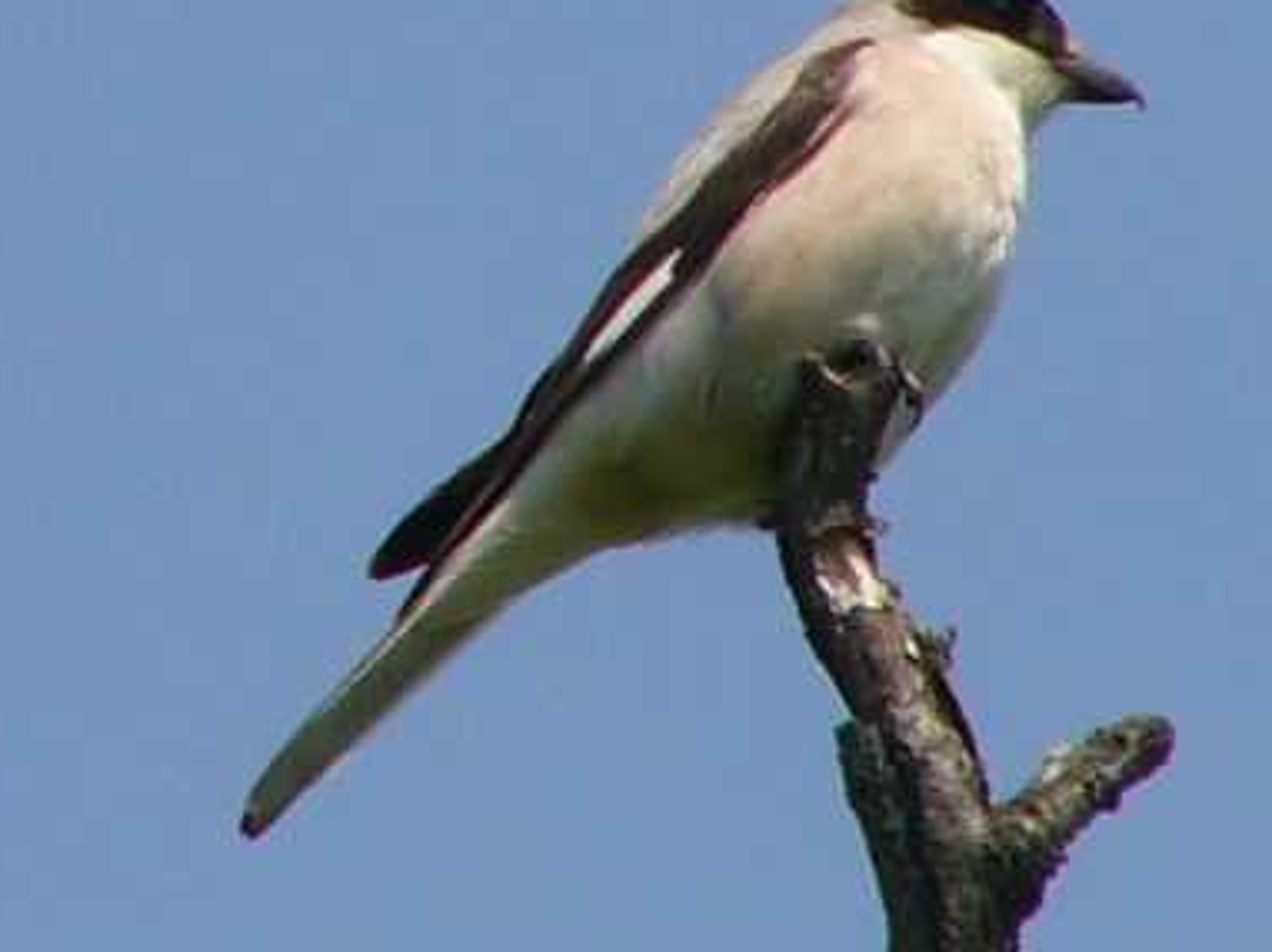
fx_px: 19941
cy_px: 406
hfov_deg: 3.7
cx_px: 696
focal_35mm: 543
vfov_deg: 2.7
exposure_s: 1/640
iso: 50
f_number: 5.2
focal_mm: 72
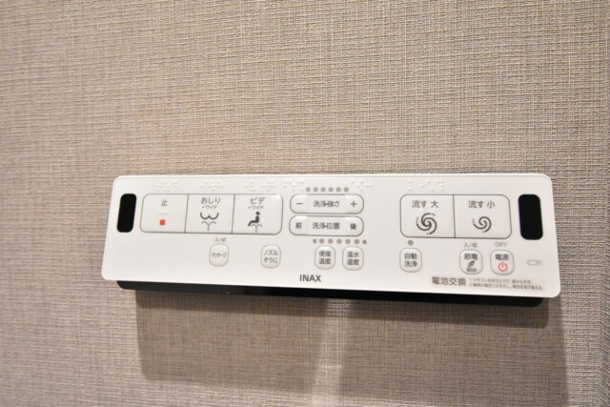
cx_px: 305
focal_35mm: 22
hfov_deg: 77.3
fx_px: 381
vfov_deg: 56.2
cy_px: 204
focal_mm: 15
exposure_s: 1/100
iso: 6400
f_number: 5
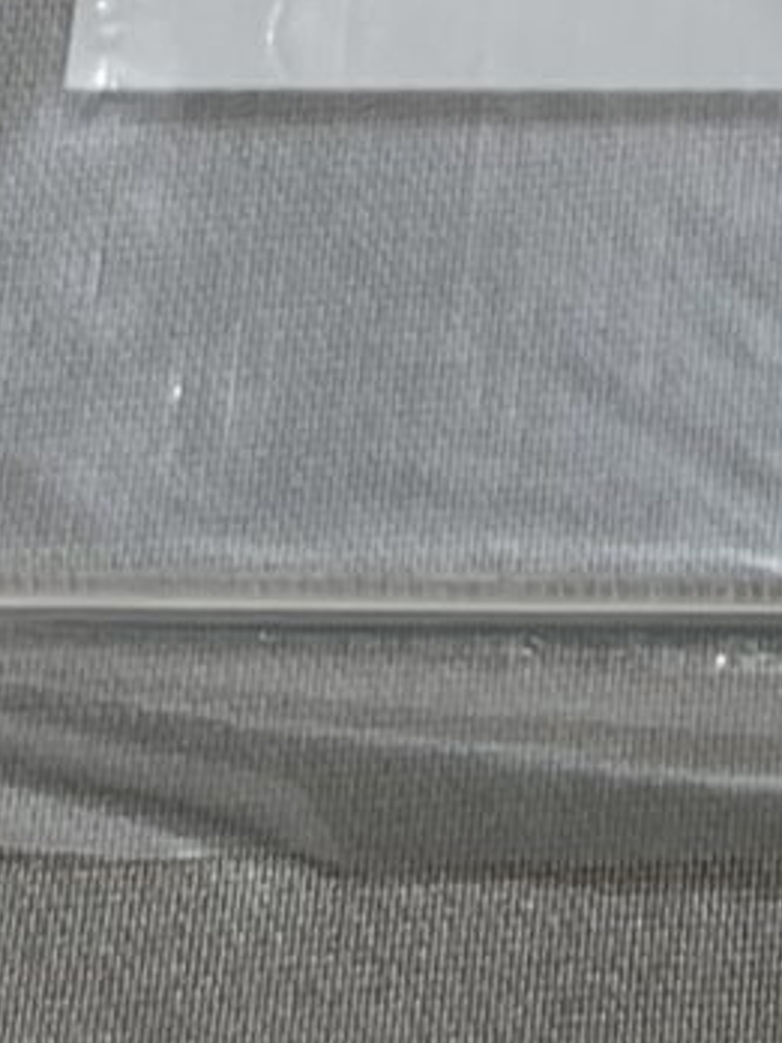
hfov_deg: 7.5
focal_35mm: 191
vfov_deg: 9.4
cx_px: 1549
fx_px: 5753
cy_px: -1274
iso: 32
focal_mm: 5.1
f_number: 1.6
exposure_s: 1/157
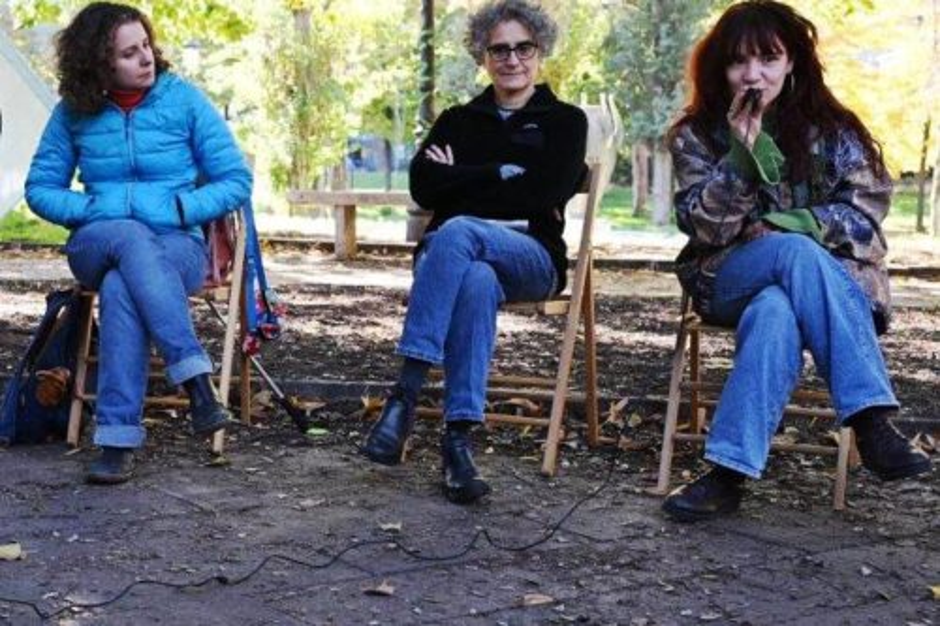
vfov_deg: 31.9
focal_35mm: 42
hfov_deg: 46.4
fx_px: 1096
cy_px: 313
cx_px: 470
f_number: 5.6
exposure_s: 1/125
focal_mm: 42
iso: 800
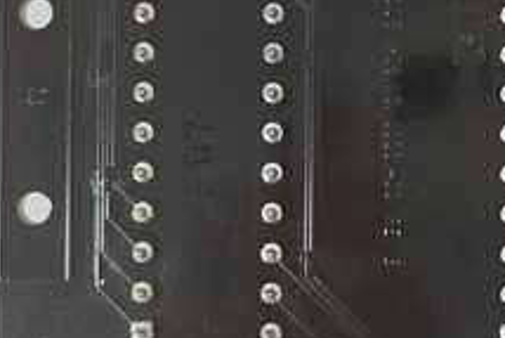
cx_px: 418
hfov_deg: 29.3
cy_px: 71
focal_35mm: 67
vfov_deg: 20.1
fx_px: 940
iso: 1622
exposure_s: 1/50
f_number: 1.9
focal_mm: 5.52
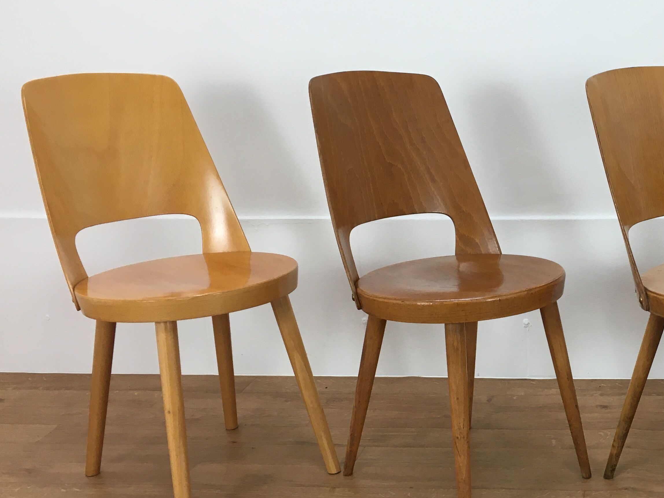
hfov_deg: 35.5
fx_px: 978
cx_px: 583
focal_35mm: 51
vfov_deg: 28.4
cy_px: 319
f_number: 2.2
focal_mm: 4.15
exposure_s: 1/33
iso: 32
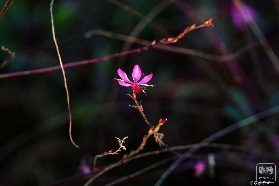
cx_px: 140
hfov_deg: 10.3
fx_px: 1550
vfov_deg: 6.9
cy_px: 93
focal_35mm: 200
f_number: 5.6
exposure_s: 1/500
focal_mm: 200
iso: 400
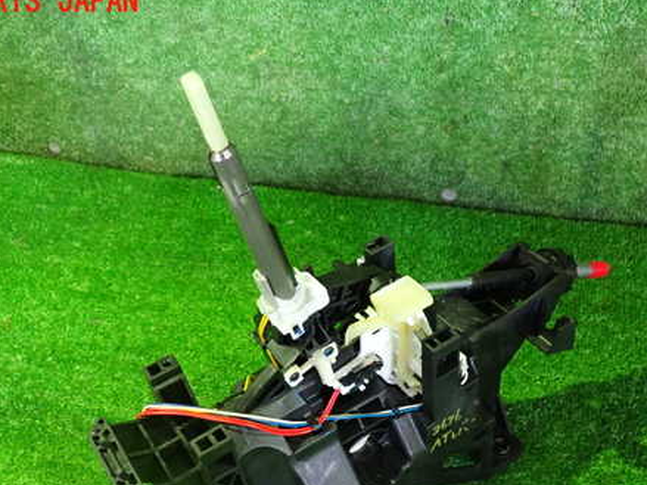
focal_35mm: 41
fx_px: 766
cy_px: 315
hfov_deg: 45.8
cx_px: 312
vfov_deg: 34.9
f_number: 2.3
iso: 800
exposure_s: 1/20
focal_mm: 5.4
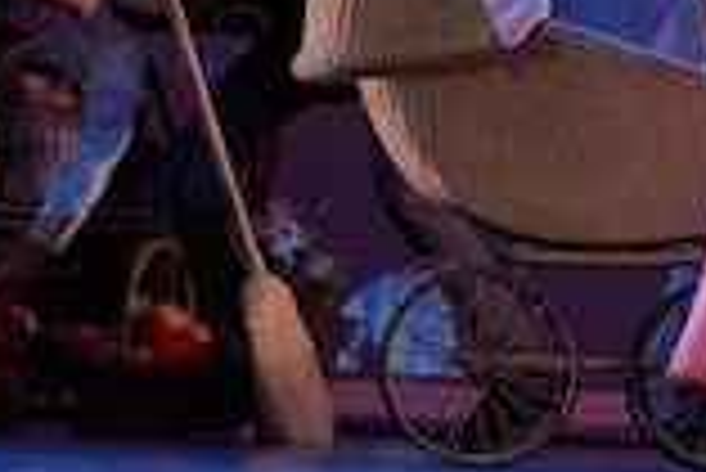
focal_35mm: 508
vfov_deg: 2.7
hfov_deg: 4.1
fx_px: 9971
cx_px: 549
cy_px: -103
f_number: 4.5
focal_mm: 200
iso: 4000
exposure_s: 1/250
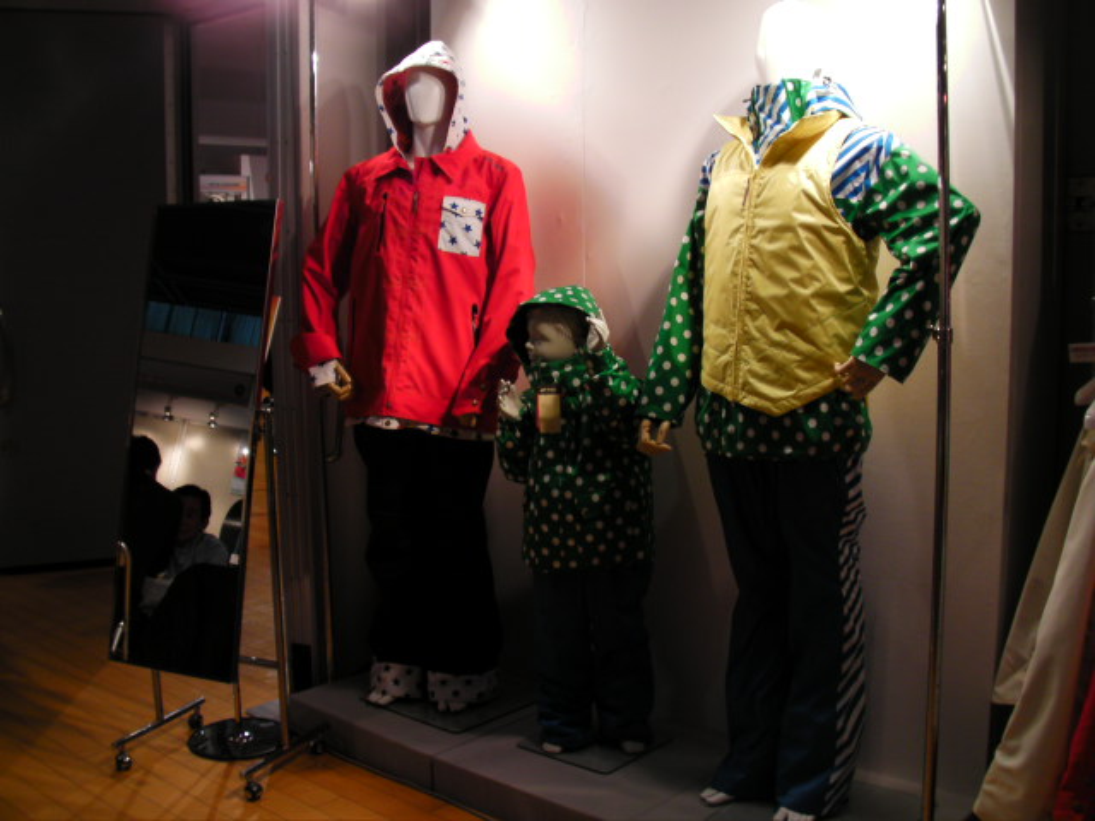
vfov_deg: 37.7
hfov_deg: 49.0
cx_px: 548
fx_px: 1202
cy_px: 410
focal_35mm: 38
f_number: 3.5
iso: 60
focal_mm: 6.3
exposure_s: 1/30
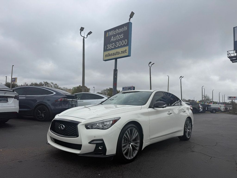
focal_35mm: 24
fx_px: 164
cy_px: 89
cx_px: 118
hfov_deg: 71.6
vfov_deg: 56.8
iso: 80
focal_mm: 6.76
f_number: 1.78
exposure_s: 1/6711
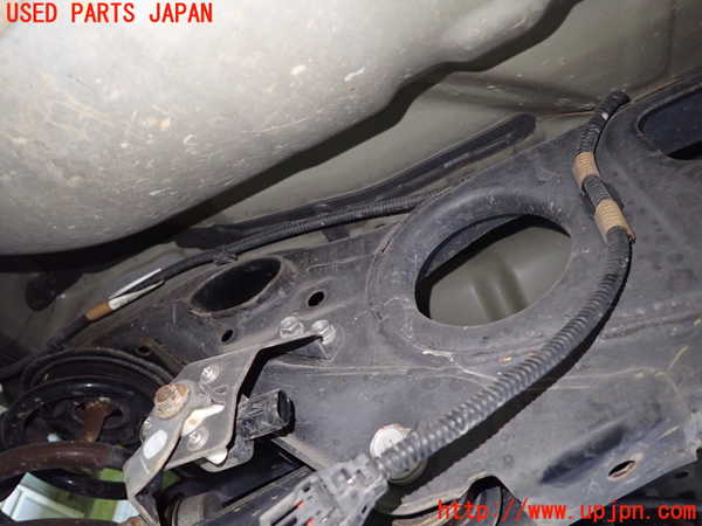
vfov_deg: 54.9
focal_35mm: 25
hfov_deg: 69.4
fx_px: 507
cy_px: 263
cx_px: 351
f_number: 2
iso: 800
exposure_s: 1/30
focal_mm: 4.5
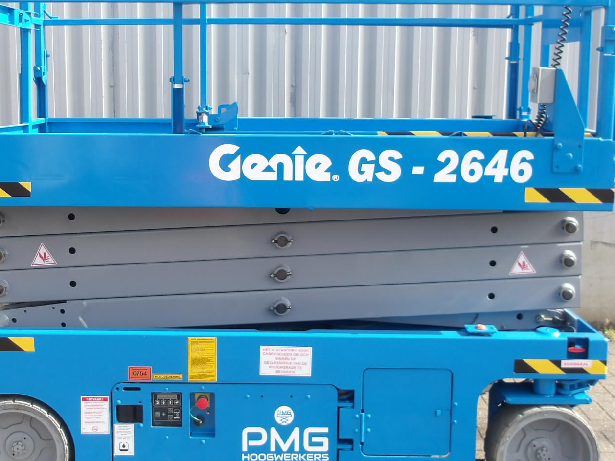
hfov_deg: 42.8
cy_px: 169
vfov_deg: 32.7
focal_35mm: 44
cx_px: 265
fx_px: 782
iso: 100
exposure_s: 1/449
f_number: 3
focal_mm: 4.9
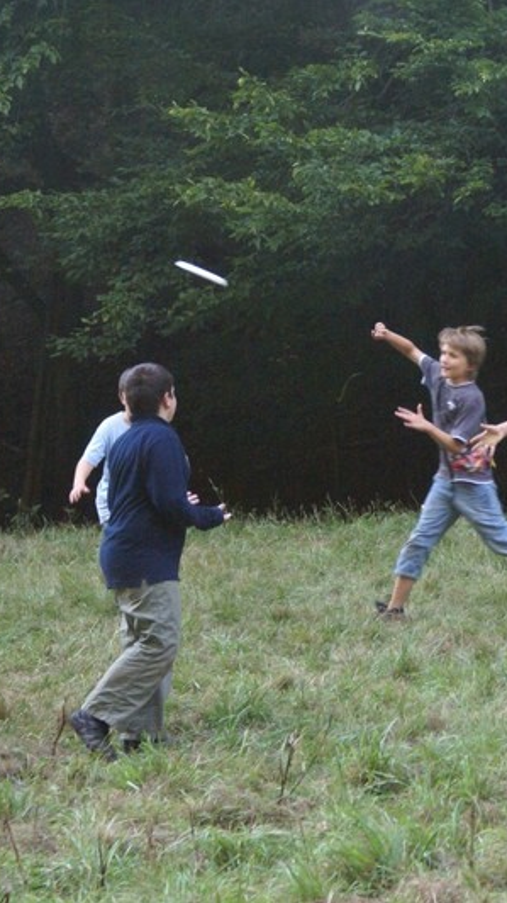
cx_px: 575
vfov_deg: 15.1
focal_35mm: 142
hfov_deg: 8.5
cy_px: 451
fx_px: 3396
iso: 800
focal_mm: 60
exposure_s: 1/160
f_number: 5.6
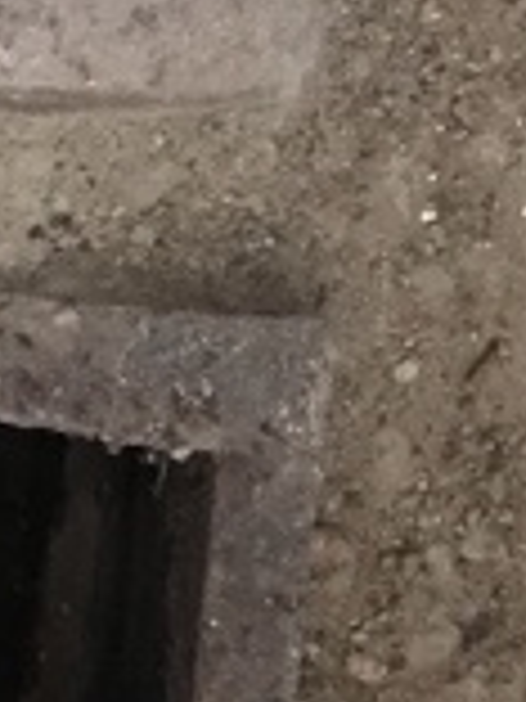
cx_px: -79
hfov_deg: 10.7
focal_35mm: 136
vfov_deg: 13.9
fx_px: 2755
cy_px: 936
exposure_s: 1/4
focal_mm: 3.99
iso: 200
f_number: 1.8
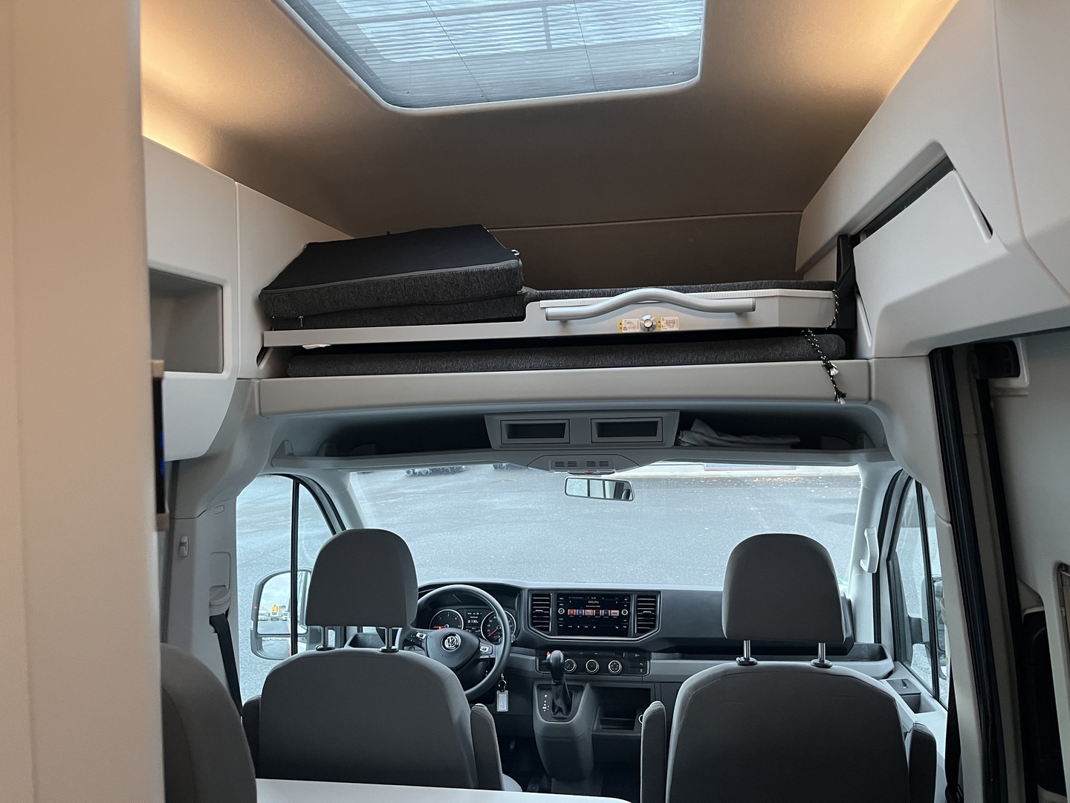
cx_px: 535
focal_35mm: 26
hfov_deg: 67.3
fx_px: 804
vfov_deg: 53.1
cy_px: 402
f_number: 1.6
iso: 400
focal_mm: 5.1
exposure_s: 1/60
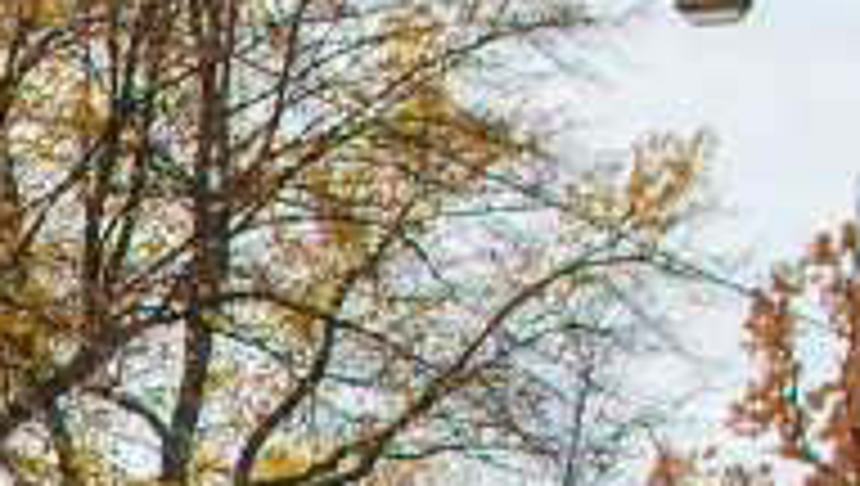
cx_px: -558
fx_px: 5251
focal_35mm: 230
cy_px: 891
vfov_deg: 5.2
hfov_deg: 9.0
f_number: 4.5
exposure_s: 1/800
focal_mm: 35
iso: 200
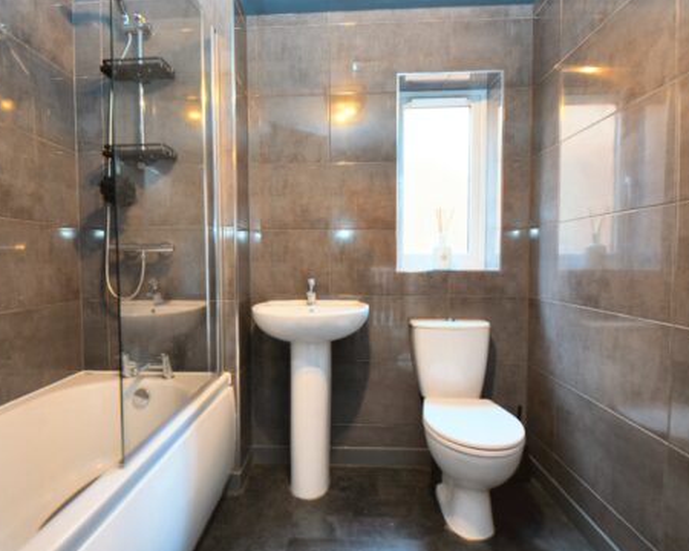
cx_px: 320
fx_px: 367
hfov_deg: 86.2
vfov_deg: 73.8
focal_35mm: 18
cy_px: 267
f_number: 3.5
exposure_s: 1/1.67
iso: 100
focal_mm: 10
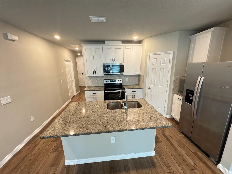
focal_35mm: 14
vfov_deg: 85.7
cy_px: 87
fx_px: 94
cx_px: 116
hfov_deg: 102.1
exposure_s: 1/60
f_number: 2.2
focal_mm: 2.22
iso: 250
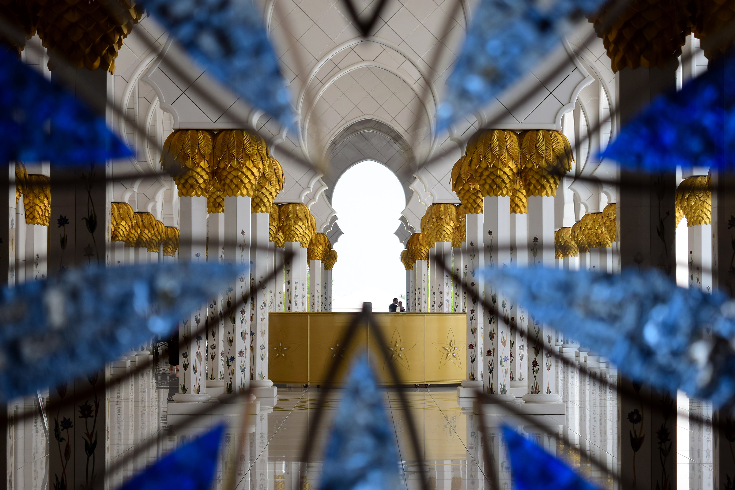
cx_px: 368
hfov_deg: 24.6
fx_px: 1684
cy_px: 245
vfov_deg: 16.6
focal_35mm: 82
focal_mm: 55
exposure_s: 1/250
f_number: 5.6
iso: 200
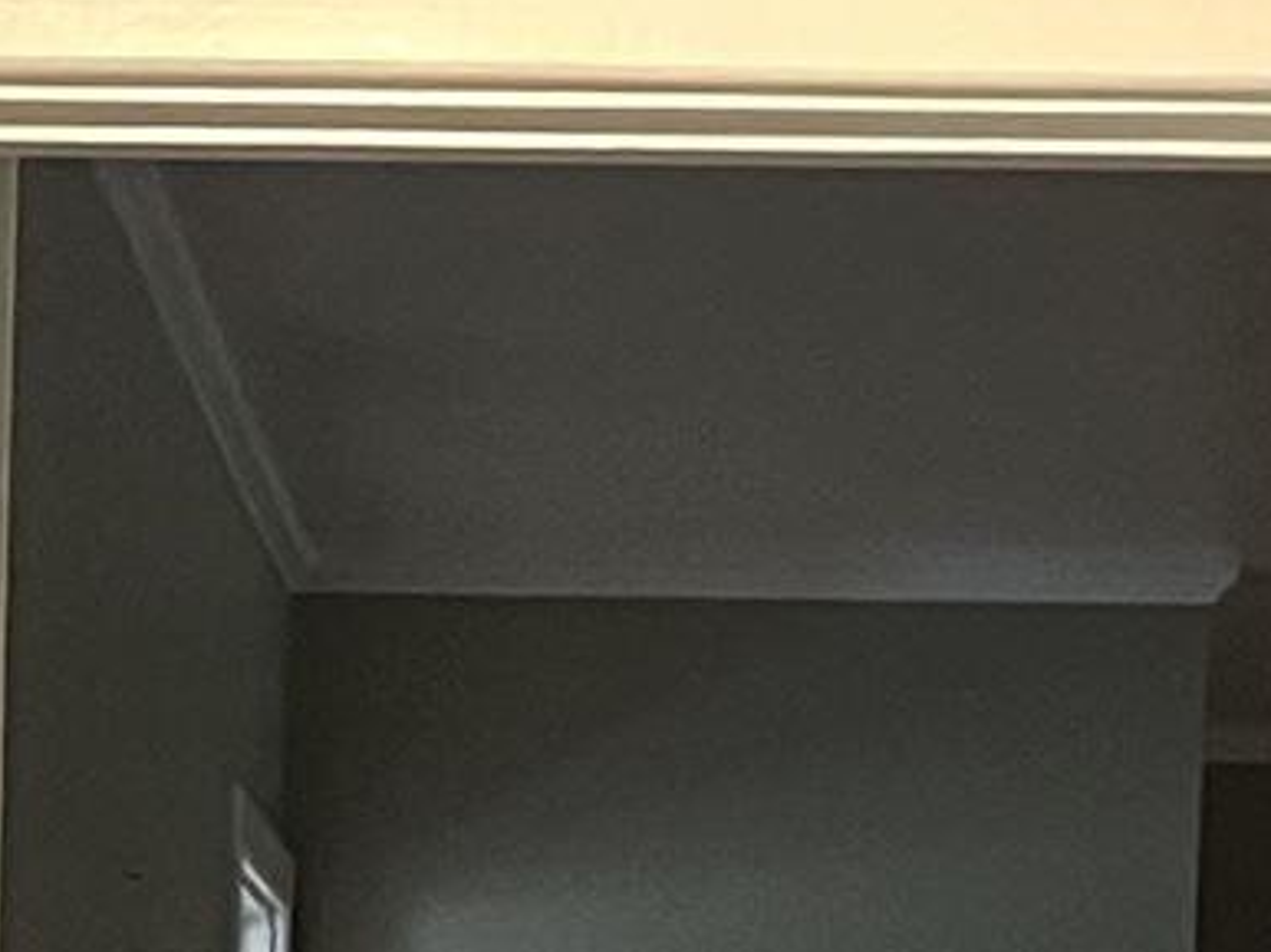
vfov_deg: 6.9
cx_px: 43
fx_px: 7596
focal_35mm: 207
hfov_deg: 9.5
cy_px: 1871
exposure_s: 1/60
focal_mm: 5.7
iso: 160
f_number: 1.5
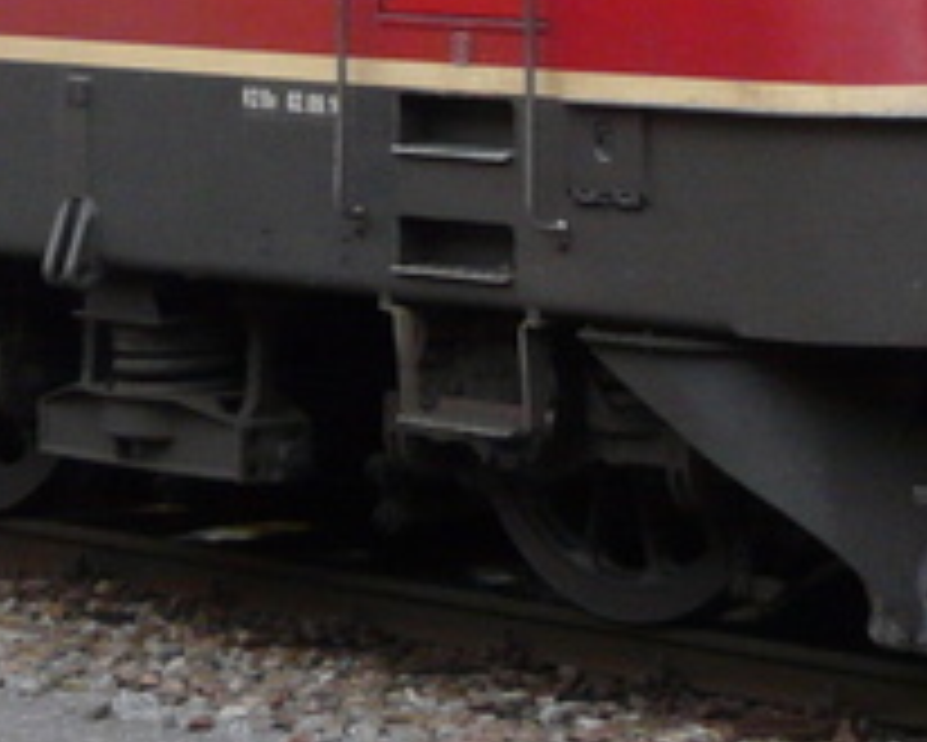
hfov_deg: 8.9
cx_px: 387
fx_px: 5984
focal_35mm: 218
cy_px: -328
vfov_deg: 7.0
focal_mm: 7.5
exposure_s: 1/15
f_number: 3.2
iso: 200
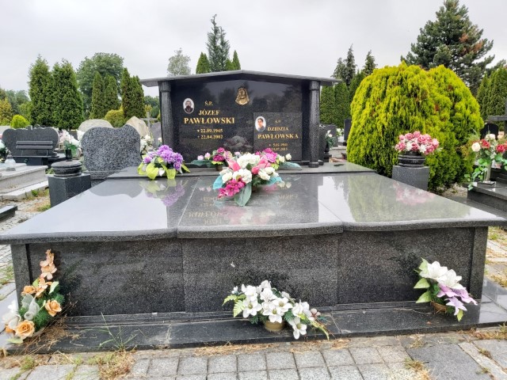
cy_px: 190
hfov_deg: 67.3
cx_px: 254
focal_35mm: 26
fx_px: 381
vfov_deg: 53.1
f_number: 1.7
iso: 64
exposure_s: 1/427
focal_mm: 3.92
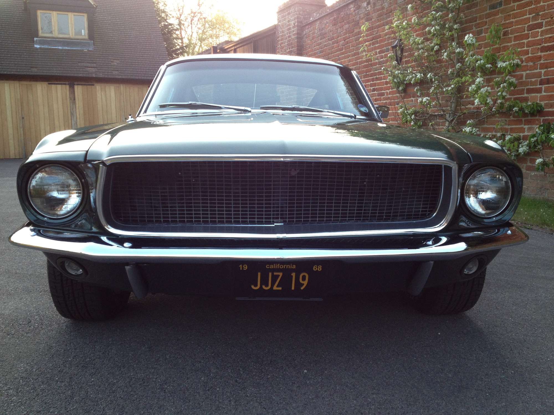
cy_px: 208
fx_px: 560
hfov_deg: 52.6
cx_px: 277
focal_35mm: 35
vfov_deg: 40.7
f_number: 2.4
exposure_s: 1/169
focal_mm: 4.28
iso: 80
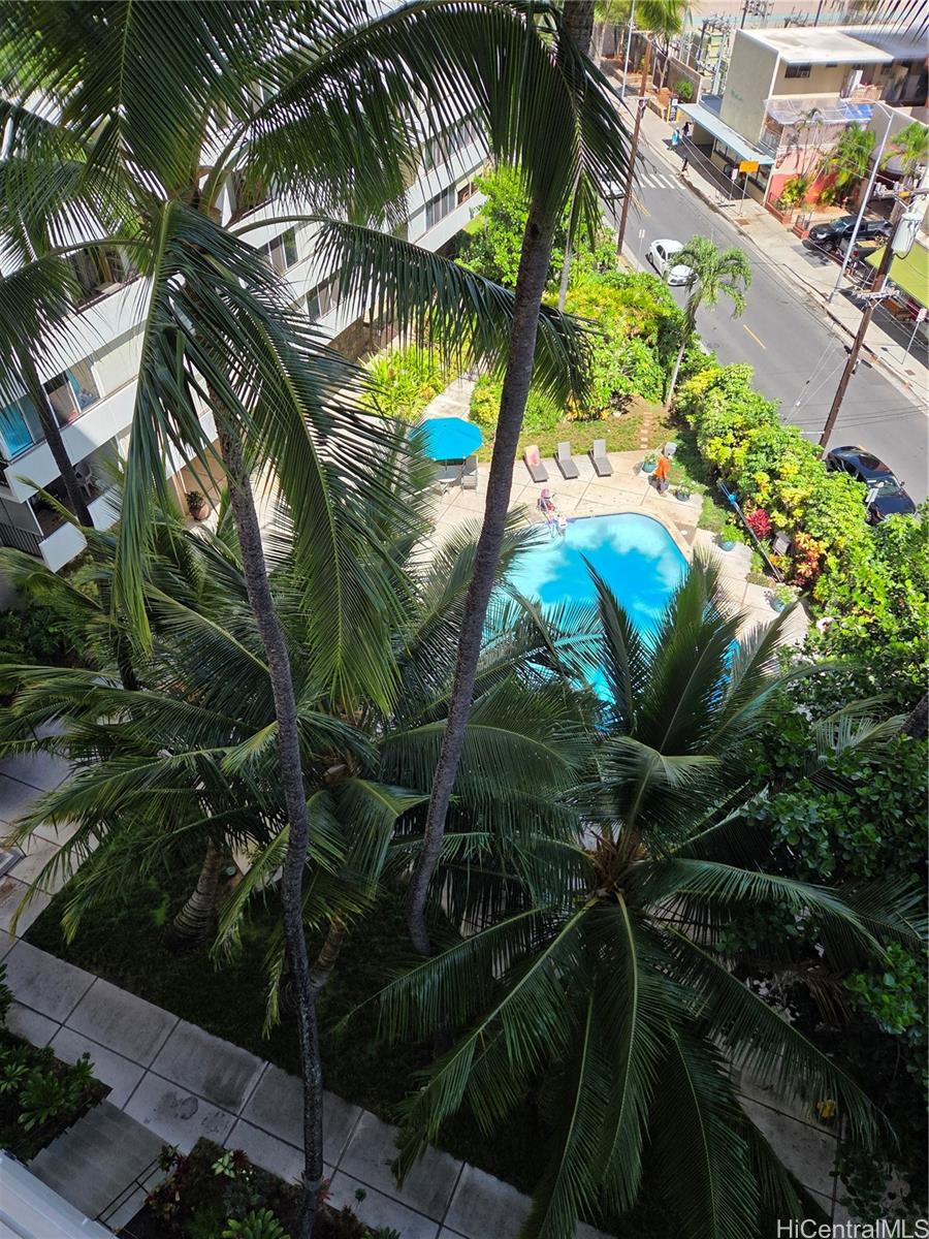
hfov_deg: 58.9
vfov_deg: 73.9
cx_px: 464
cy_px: 620
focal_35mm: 23
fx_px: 823
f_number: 1.8
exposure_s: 1/3255
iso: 80
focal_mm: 5.4
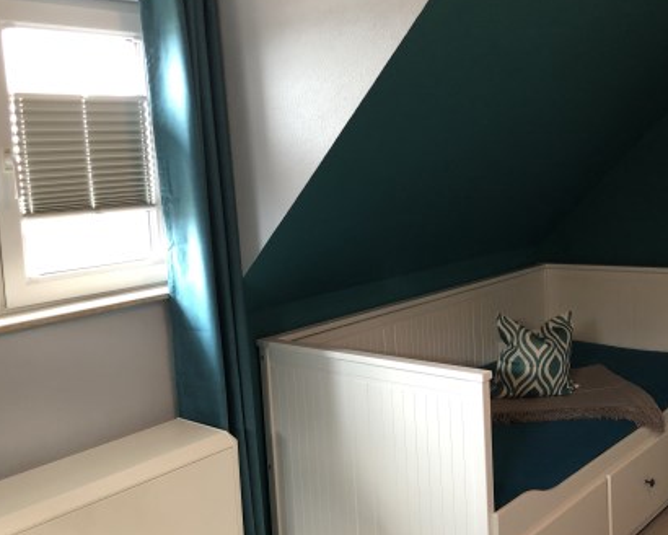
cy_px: 266
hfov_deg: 45.5
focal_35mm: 40
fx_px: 791
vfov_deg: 37.3
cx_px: 259
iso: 80
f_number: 1.8
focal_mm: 4
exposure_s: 1/17
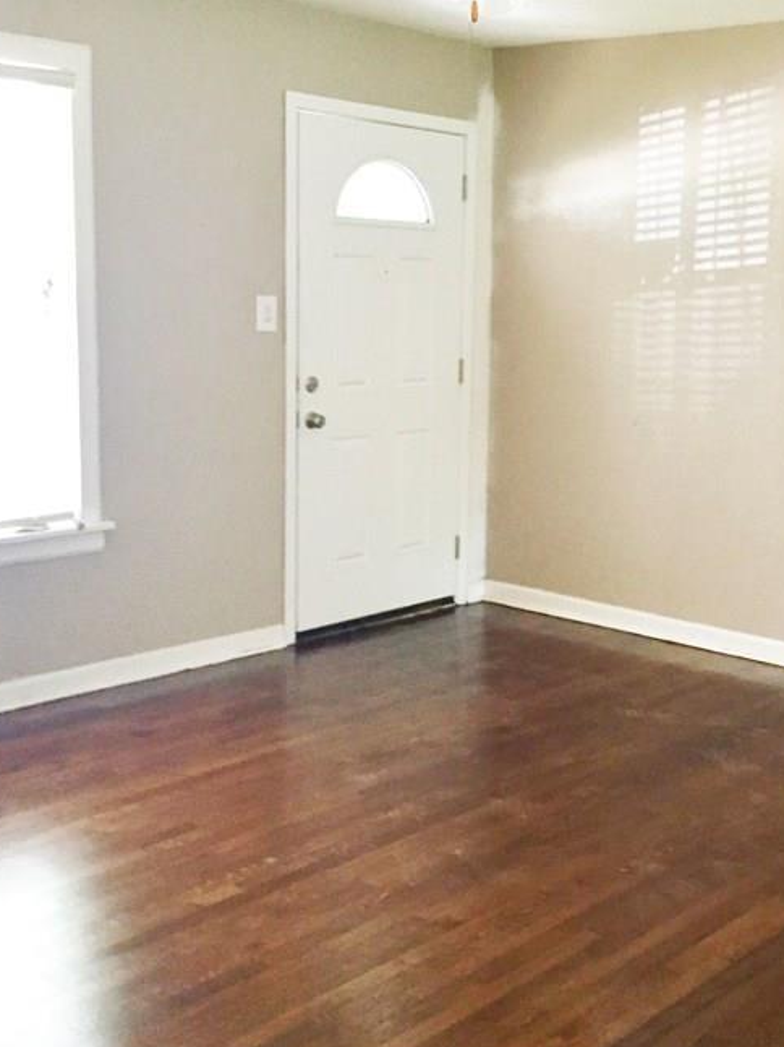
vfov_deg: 41.2
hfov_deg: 30.6
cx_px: 650
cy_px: 491
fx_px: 1390
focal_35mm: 46
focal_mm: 4.15
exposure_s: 1/24
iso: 250
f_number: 2.2
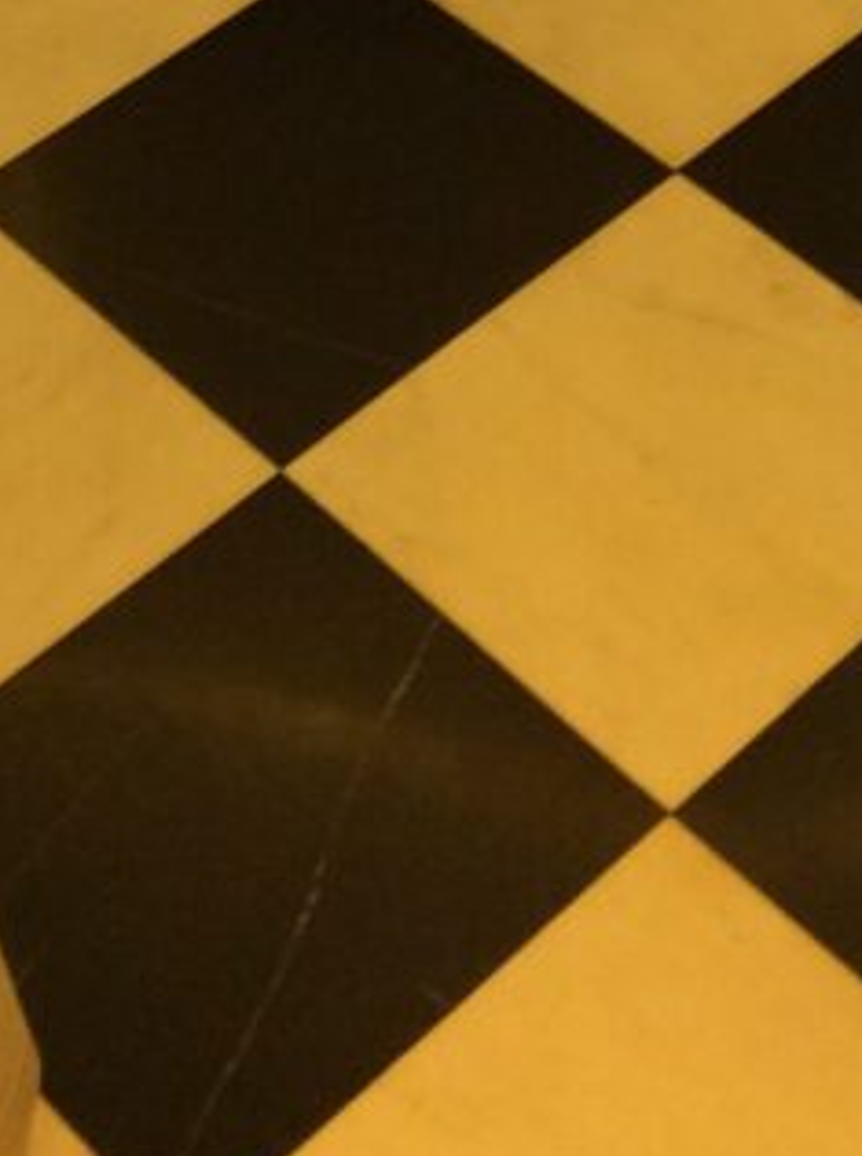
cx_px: 691
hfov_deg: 14.1
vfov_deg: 17.6
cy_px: -411
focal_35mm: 104
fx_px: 3465
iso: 100
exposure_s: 1/24
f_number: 2.4
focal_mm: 3.3
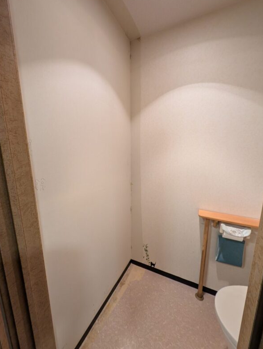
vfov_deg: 106.1
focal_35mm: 13
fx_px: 131
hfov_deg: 90.1
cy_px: 176
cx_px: 130
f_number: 1.95
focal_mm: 2.23
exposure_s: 1/40
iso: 279
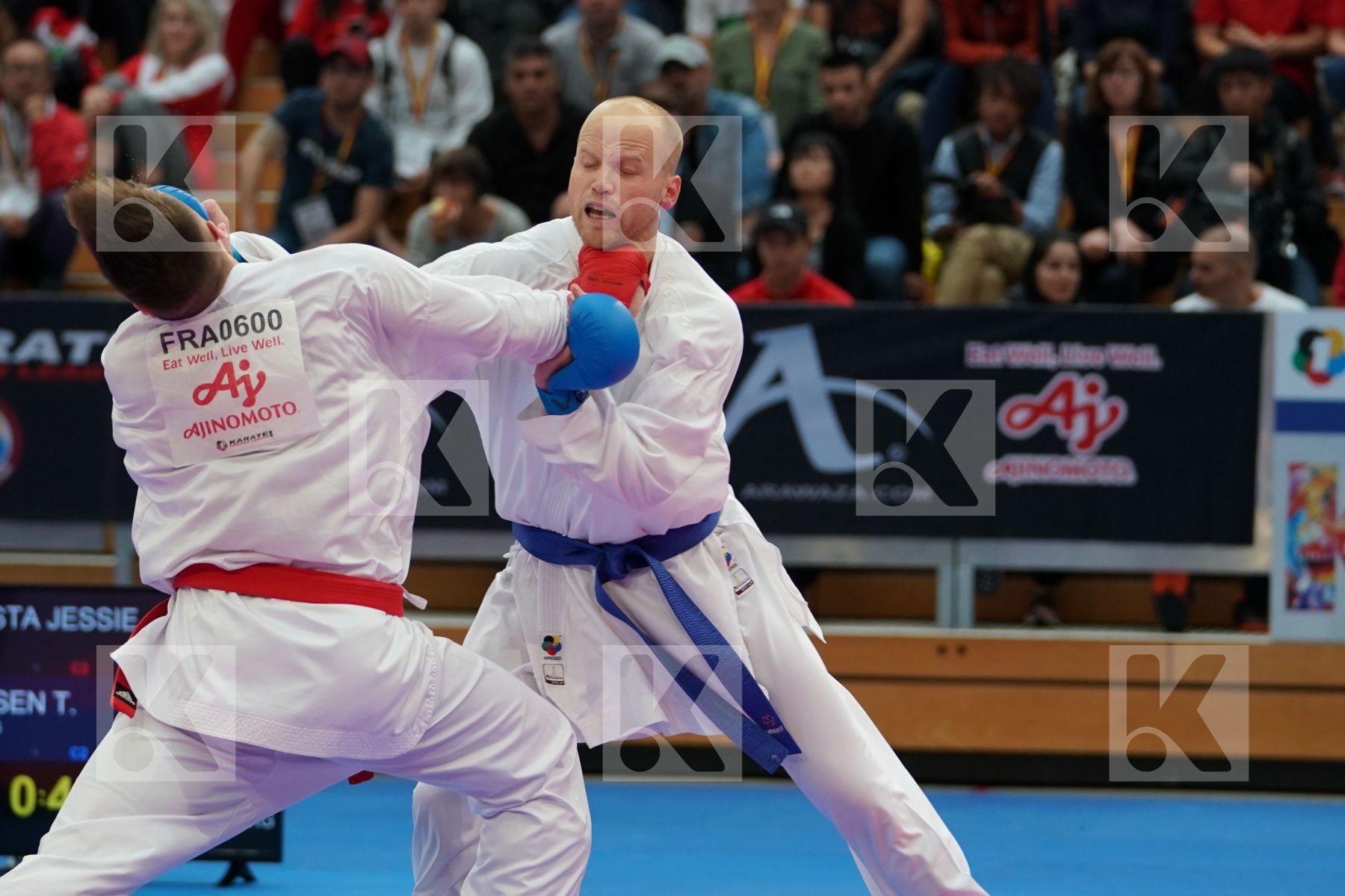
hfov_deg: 12.2
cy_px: 448
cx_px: 672
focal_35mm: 169
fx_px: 6314
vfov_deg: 8.1
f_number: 2.8
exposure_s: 1/1000
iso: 1600
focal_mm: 113
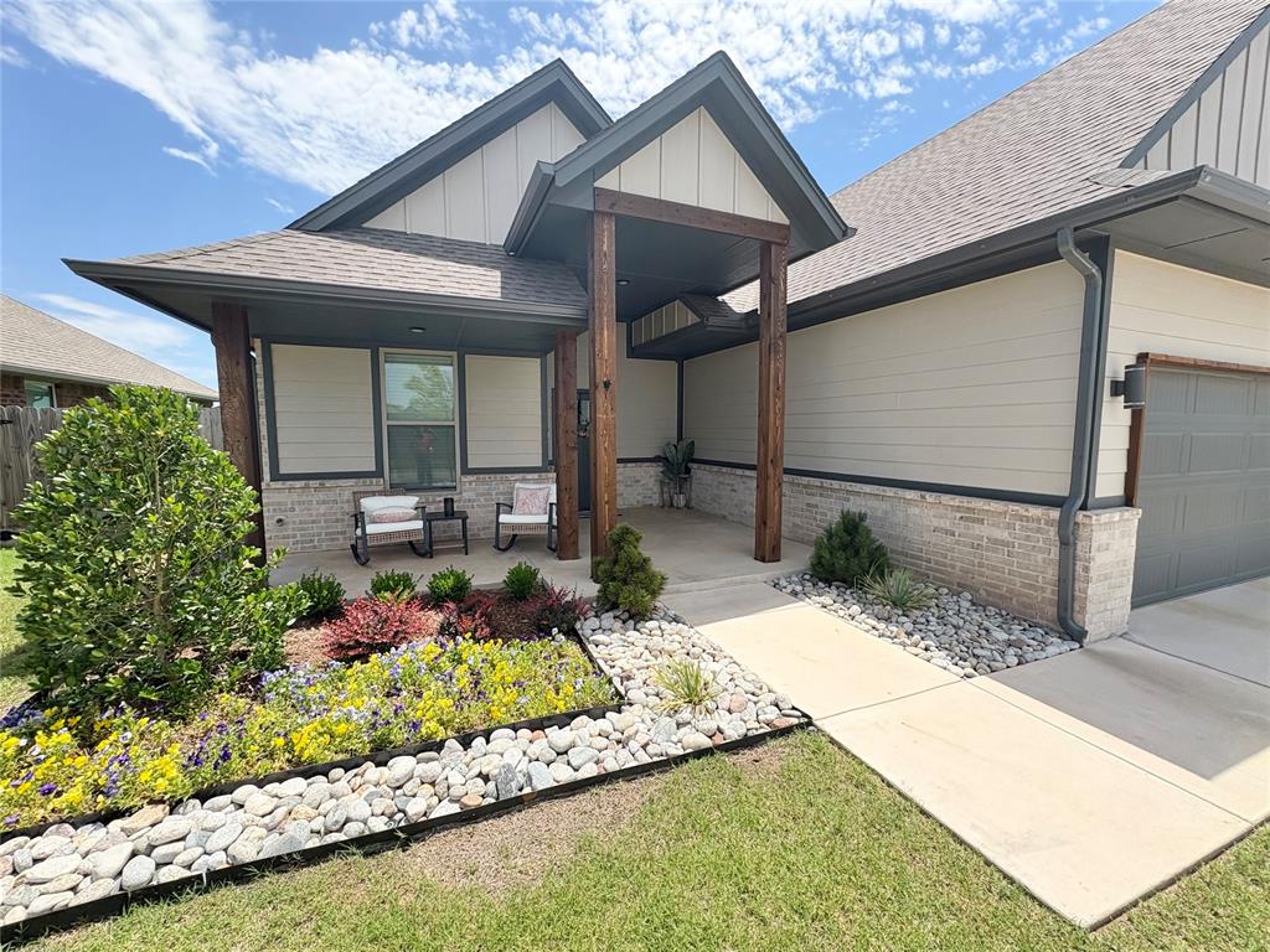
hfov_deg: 102.1
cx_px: 635
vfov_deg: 85.7
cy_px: 476
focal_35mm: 14
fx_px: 514
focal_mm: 2.22
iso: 64
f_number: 2.2
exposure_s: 1/1126
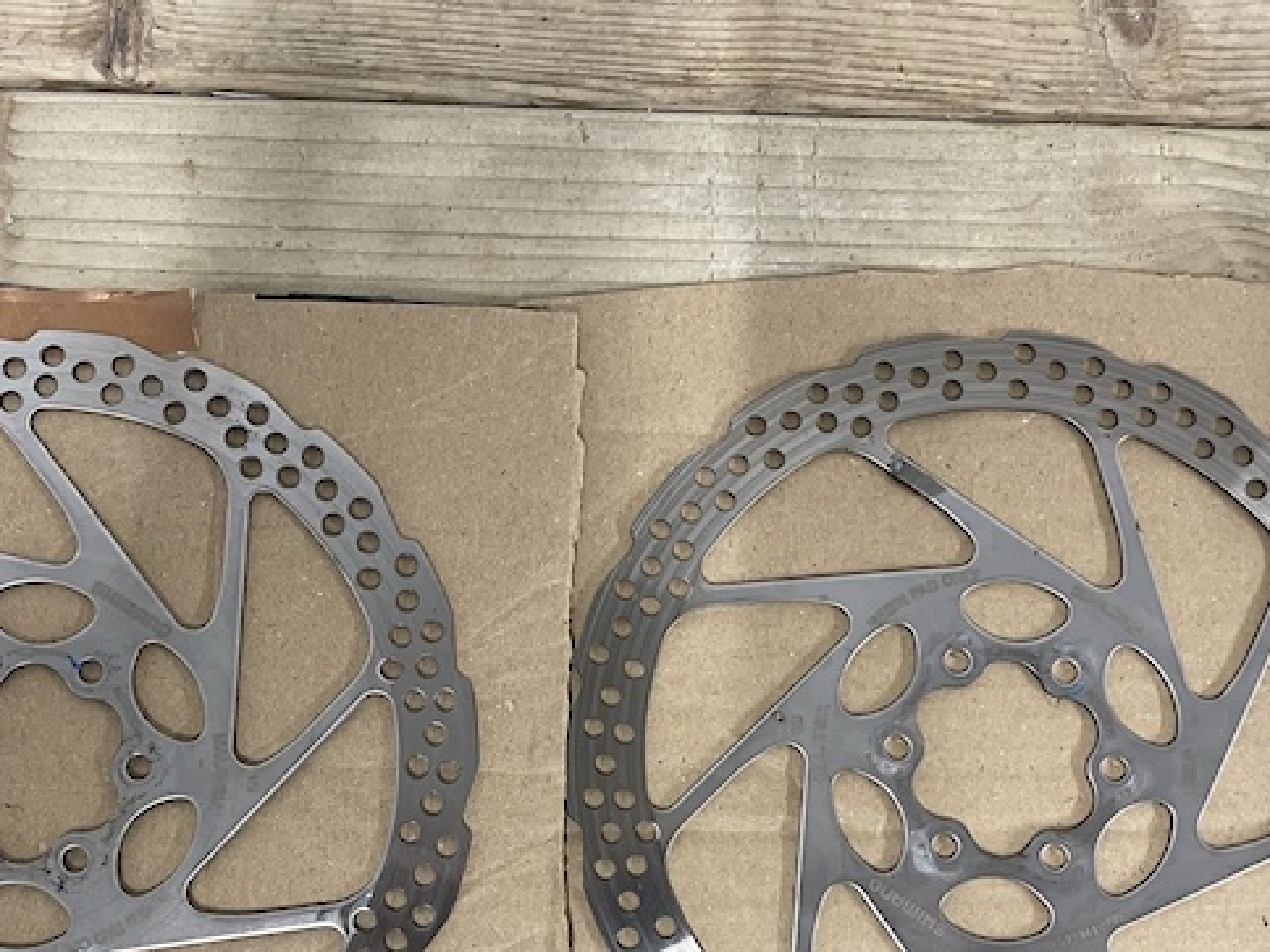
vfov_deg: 32.8
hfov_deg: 43.7
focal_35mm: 43
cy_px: 737
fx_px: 1578
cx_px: 522
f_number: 1.6
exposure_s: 1/50
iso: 160
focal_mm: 4.2
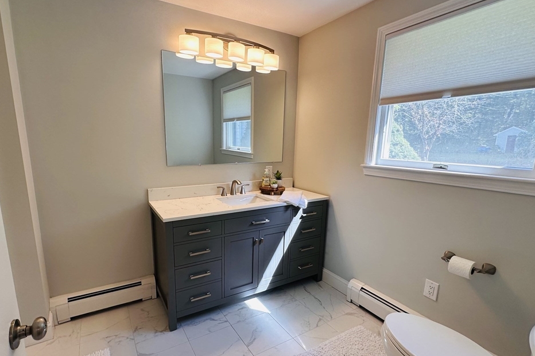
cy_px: 218
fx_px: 238
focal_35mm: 16
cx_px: 280
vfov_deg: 72.7
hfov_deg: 96.7
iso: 80
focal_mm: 2.22
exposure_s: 1/120
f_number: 2.2
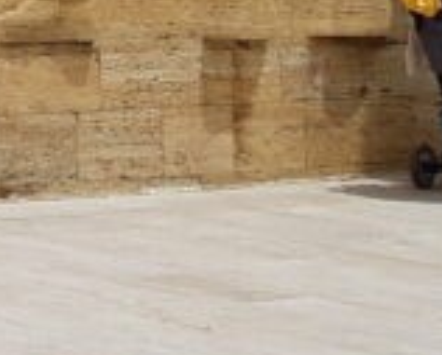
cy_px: -484
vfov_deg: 8.3
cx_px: -878
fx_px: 2267
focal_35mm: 173
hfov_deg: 9.0
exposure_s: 1/2740
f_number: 1.7
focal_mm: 3.93
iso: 40
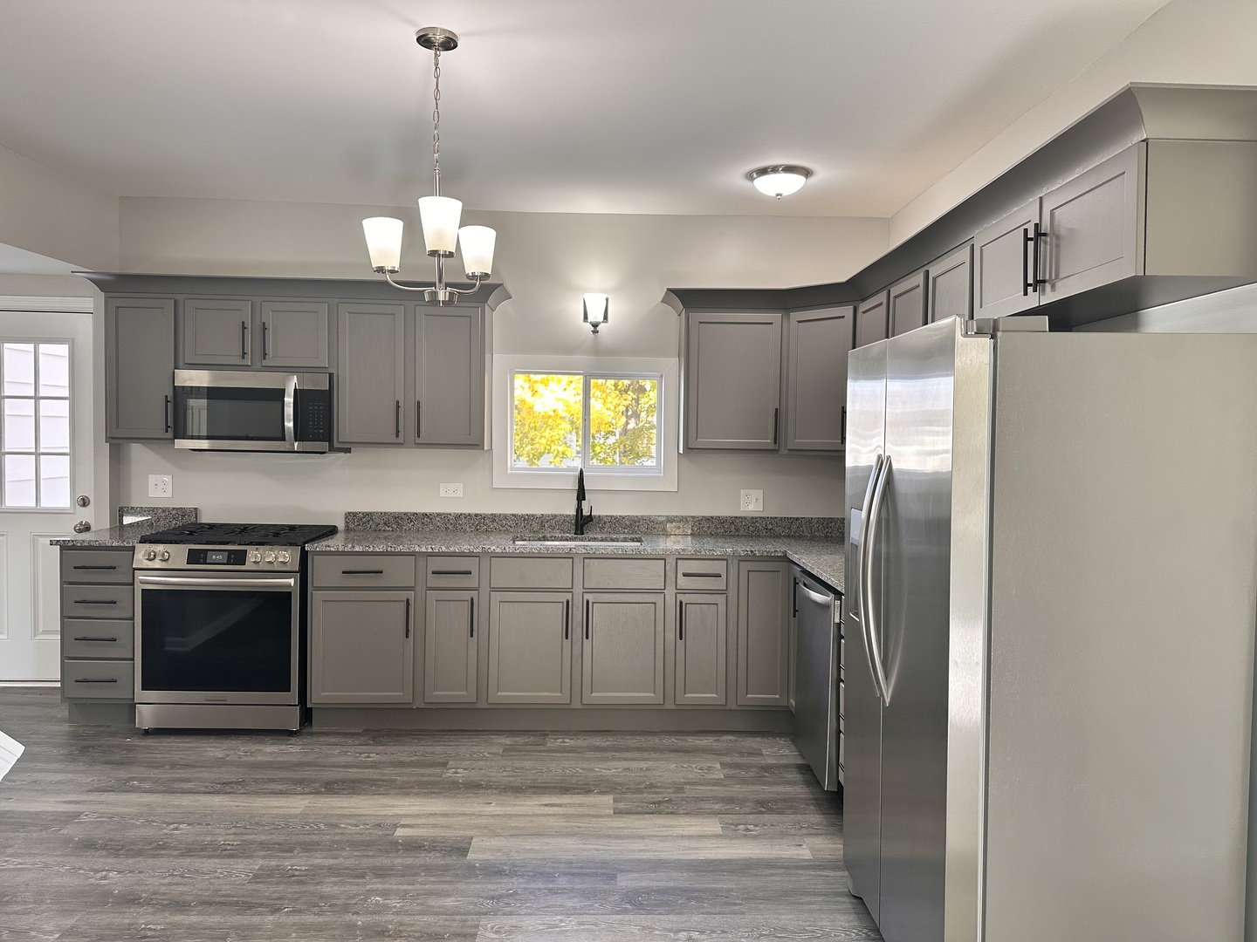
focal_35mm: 24
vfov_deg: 56.8
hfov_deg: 71.6
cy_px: 471
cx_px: 628
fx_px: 872
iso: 160
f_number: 1.78
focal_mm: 6.86
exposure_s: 1/120
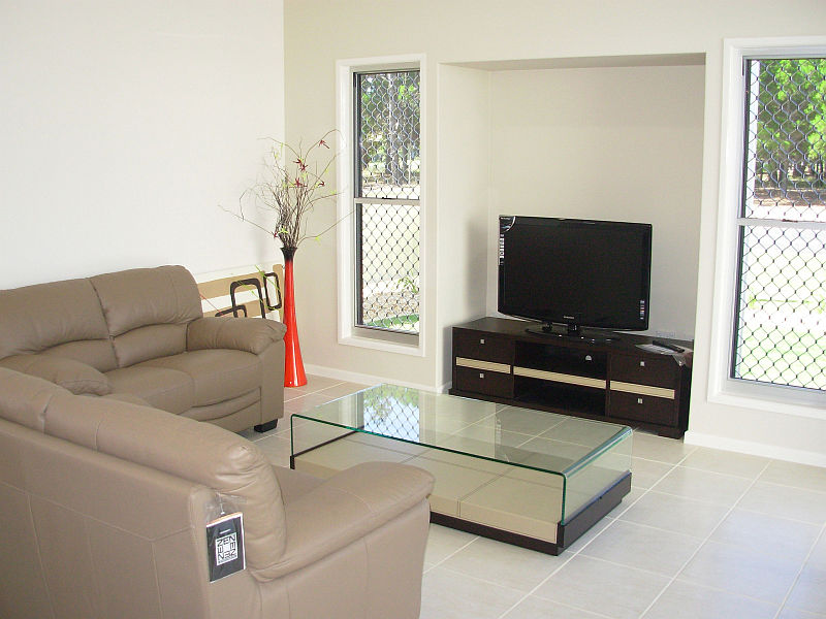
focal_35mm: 38
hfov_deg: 49.0
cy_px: 310
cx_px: 413
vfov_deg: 37.7
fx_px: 907
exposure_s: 1/67.8
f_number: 2.9
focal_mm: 6.3
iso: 106
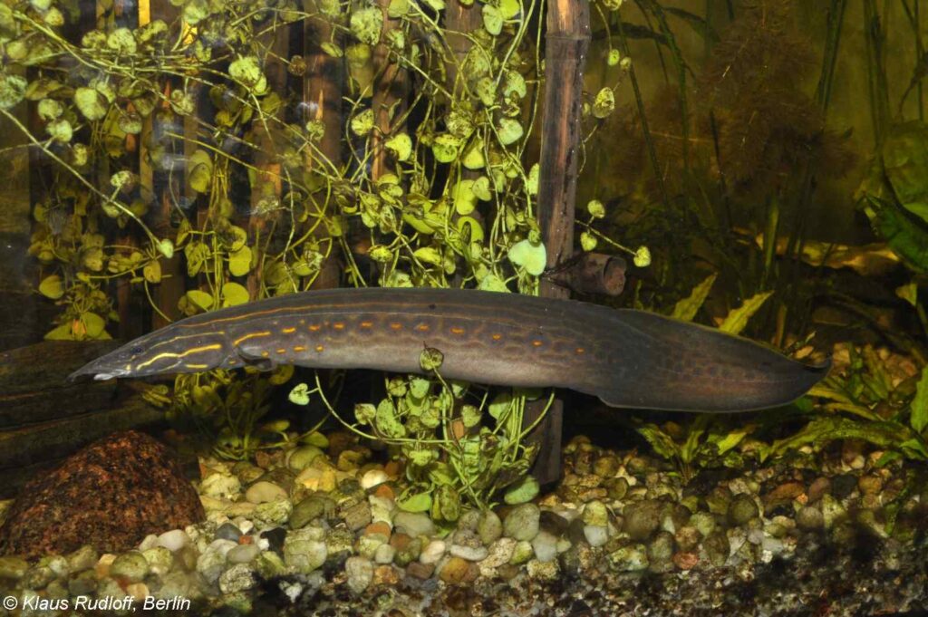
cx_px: 464
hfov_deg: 55.1
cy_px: 308
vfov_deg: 38.3
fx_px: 889
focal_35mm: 34
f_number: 8
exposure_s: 1/200
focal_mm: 23
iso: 500
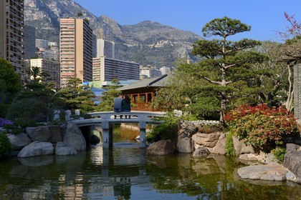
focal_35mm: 40
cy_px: 100
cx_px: 150
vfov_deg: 33.4
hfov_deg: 48.5
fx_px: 334
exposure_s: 1/200
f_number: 10
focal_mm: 40
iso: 200
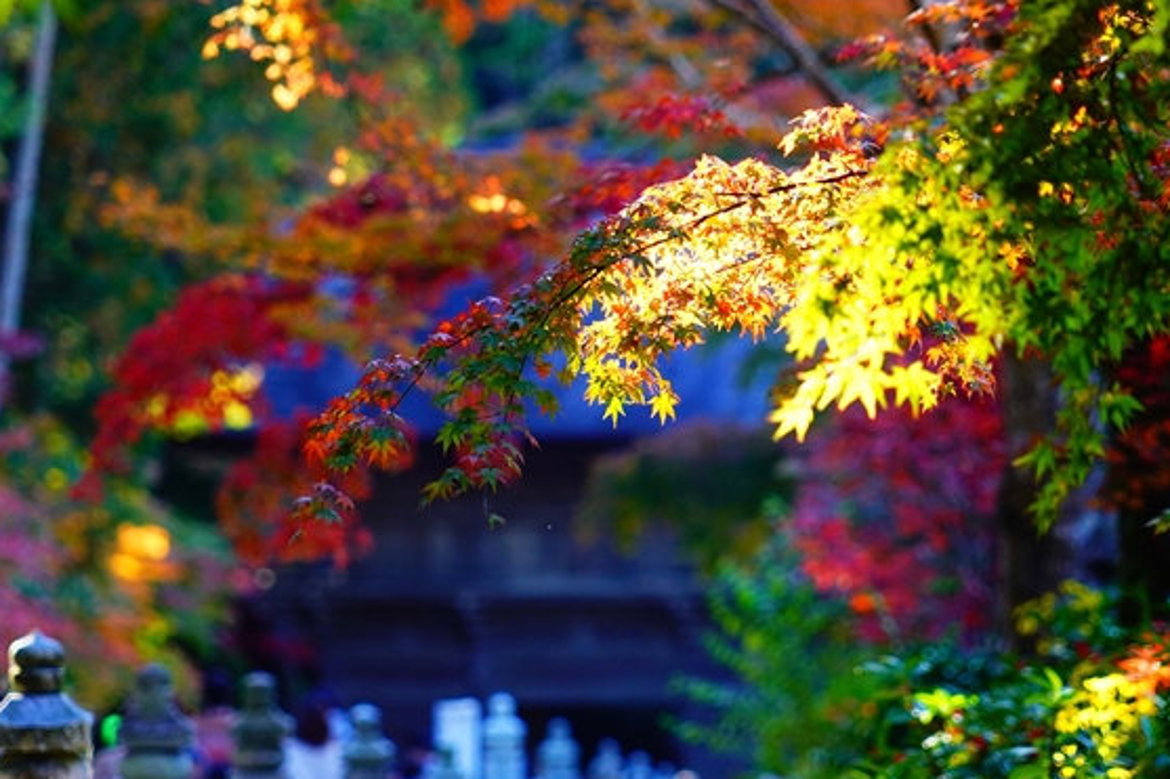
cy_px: 406
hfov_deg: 6.0
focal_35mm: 345
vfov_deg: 4.0
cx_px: 634
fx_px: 11209
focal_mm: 240
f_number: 6.3
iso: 1250
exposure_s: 1/250
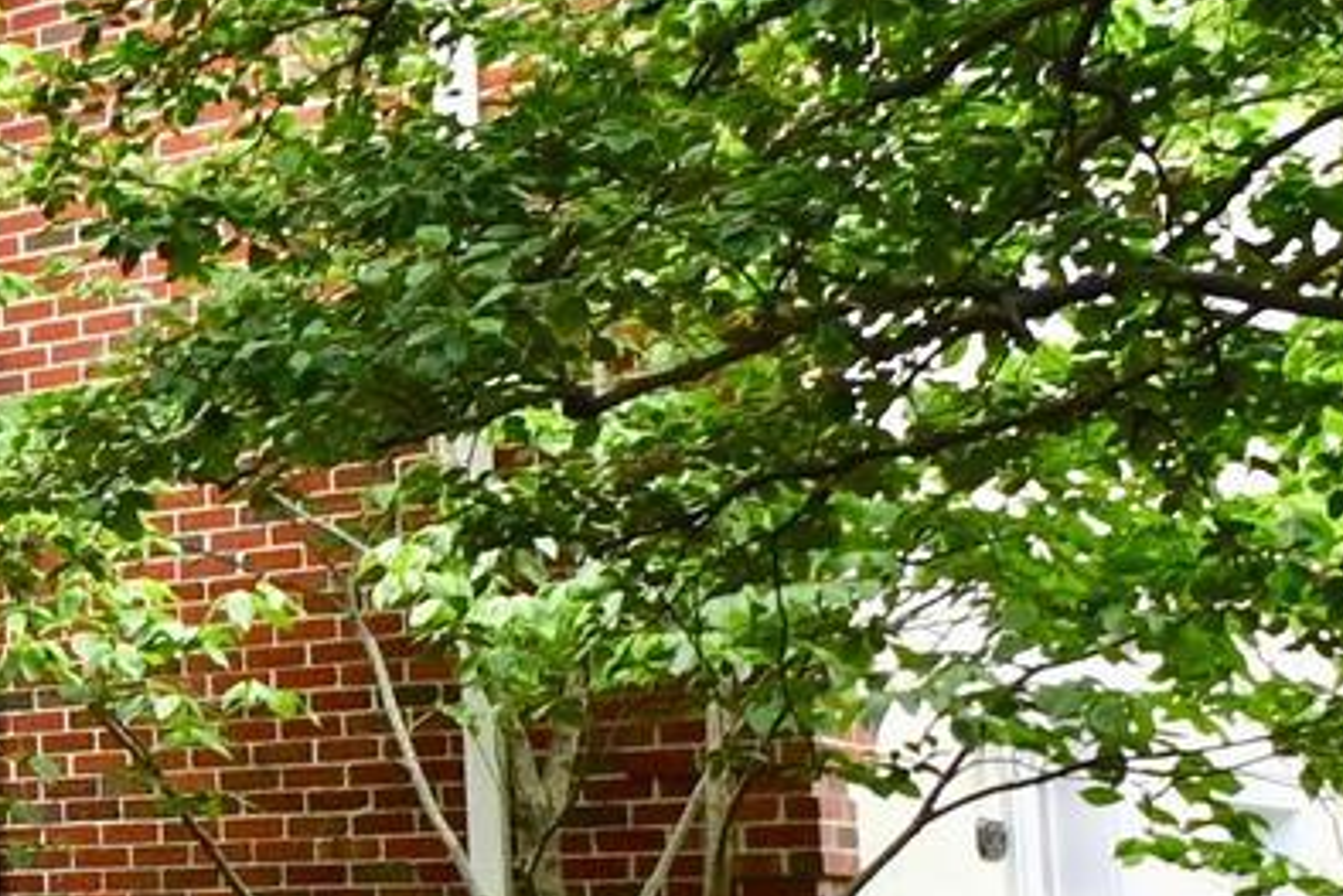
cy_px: 581
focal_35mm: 78
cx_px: -1220
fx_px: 2911
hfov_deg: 18.6
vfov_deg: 17.5
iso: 1400
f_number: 7.1
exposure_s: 1/640
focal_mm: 10
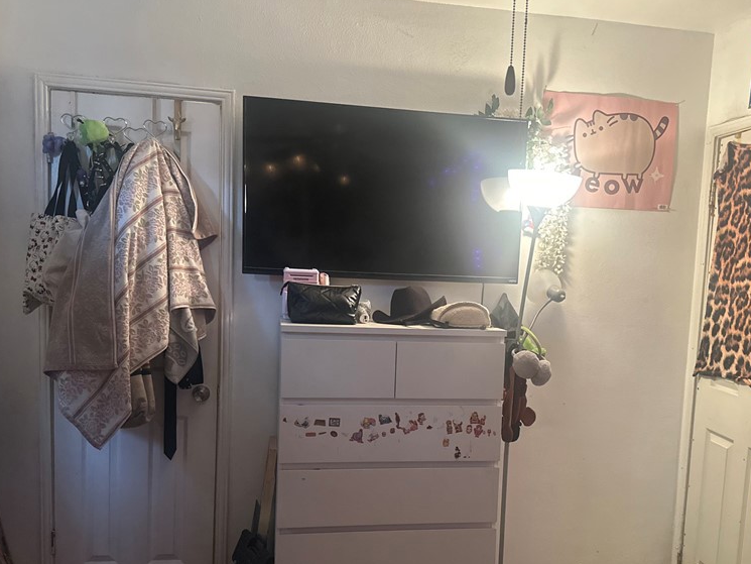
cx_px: 405
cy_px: 350
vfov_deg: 42.7
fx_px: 716
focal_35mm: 33
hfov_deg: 55.3
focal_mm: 6.86
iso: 640
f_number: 1.78
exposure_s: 1/60
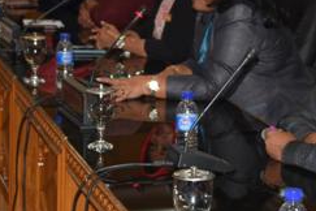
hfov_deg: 13.8
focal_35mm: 148
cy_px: 43
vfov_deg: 9.3
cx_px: 276
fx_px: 1299
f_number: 4.2
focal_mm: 45
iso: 400
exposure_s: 1/60
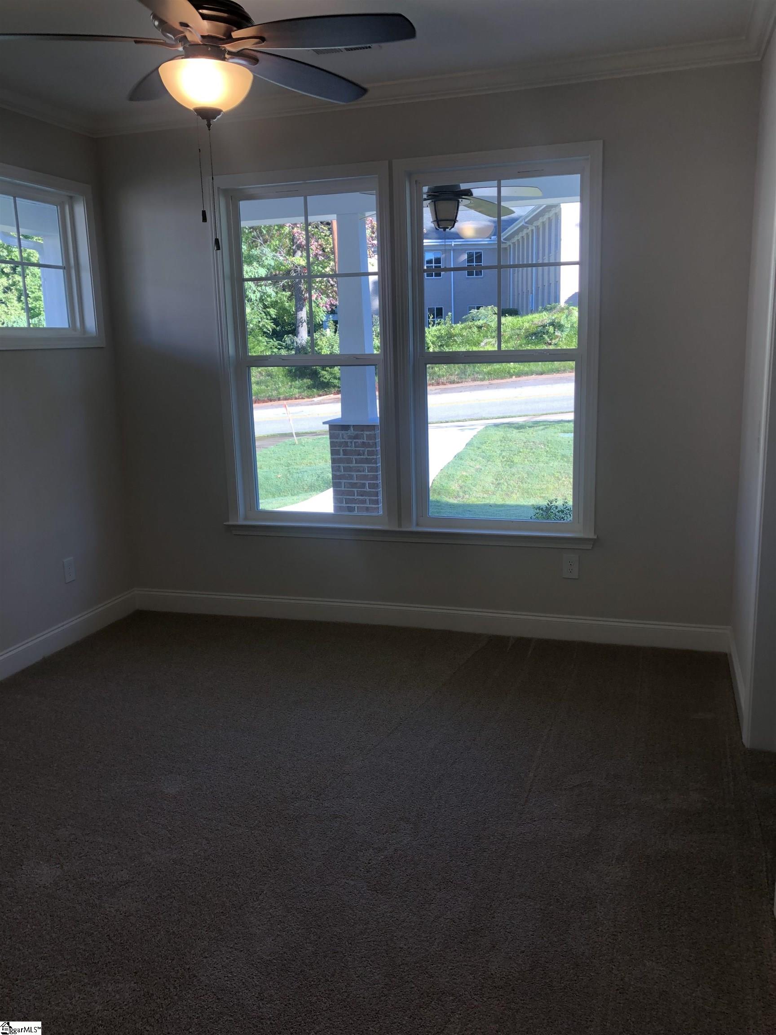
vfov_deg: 63.4
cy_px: 518
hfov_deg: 49.7
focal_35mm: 28
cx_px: 388
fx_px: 837
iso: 50
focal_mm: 4
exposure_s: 1/120
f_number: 1.8
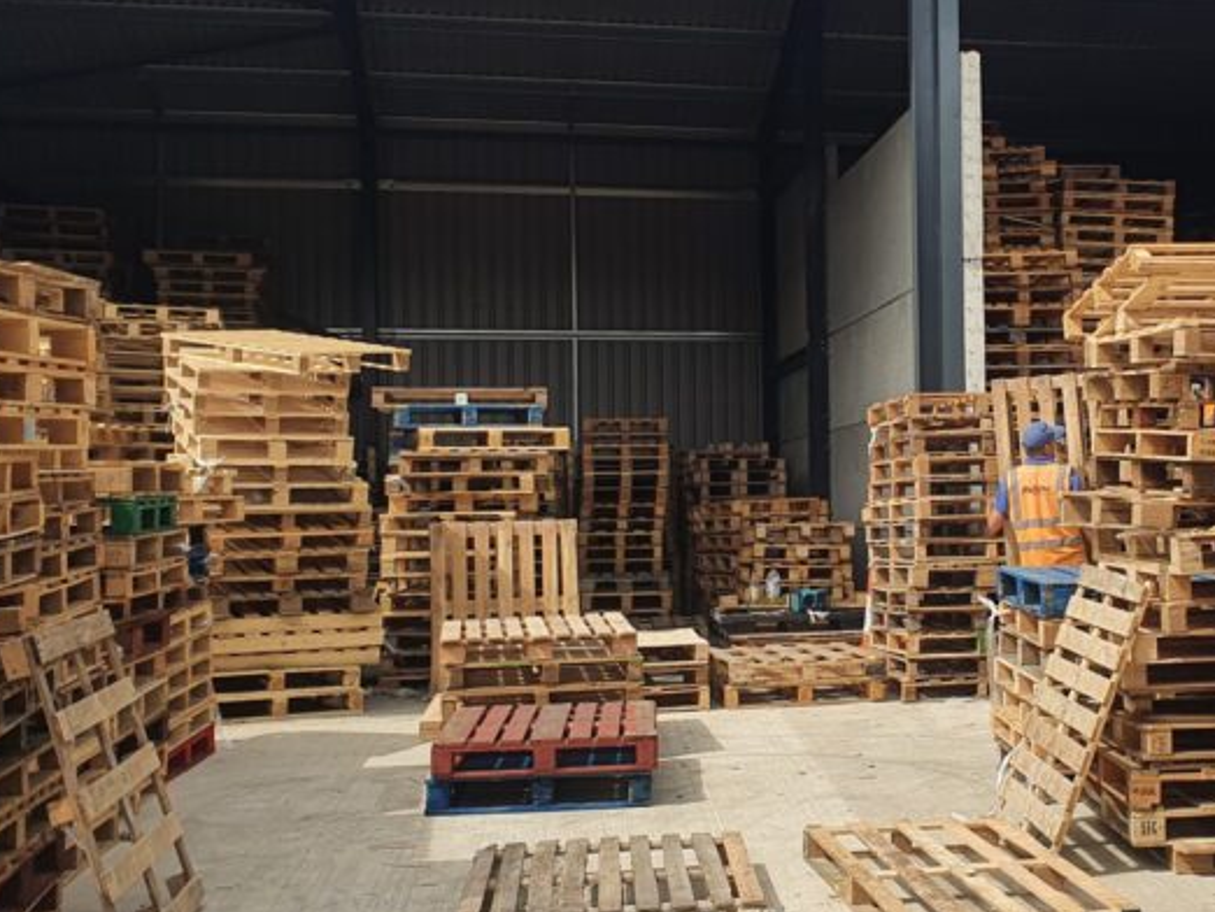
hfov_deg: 36.5
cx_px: 933
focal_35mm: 51
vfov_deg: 28.6
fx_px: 1791
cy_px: 402
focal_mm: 4.32
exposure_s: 1/1392
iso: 50
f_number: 2.4
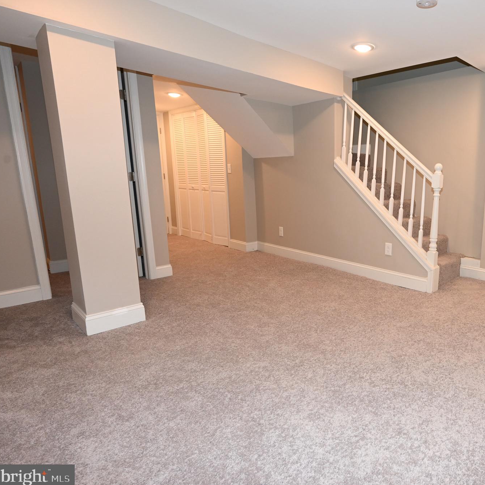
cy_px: 245
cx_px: 364
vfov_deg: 69.6
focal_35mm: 22
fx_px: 349
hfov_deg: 65.3
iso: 1250
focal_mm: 17
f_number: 6.3
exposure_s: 1/80
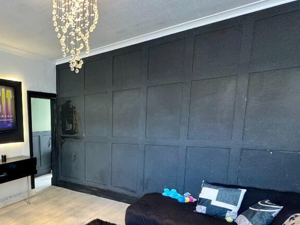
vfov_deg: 53.3
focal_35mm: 25
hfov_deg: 61.4
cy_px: 158
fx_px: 217
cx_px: 45
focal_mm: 2.22
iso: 500
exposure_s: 1/50
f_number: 2.2
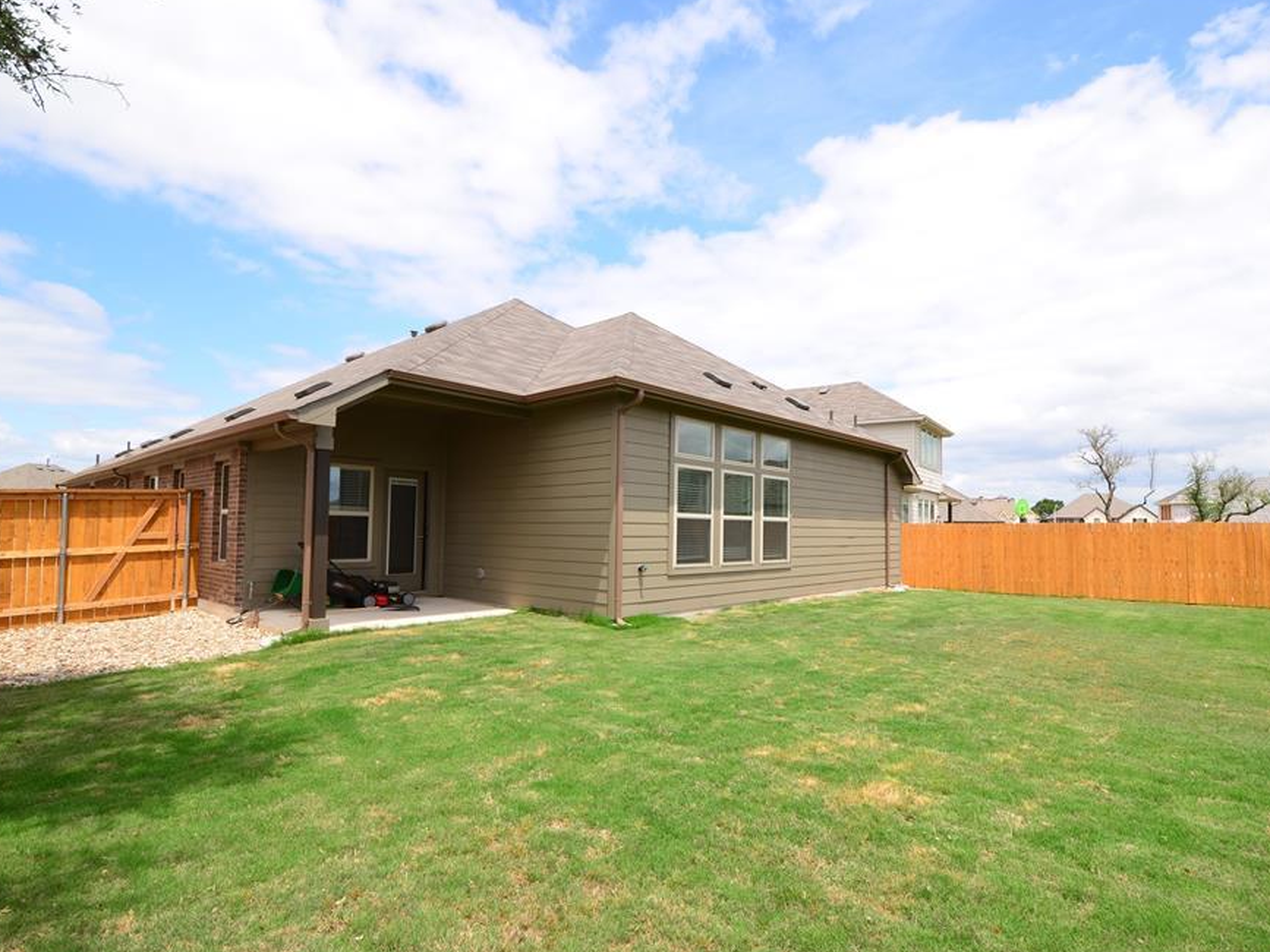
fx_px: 624
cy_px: 480
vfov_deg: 74.7
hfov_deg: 90.9
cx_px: 681
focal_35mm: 17
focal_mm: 10
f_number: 7.1
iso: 100
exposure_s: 1/200
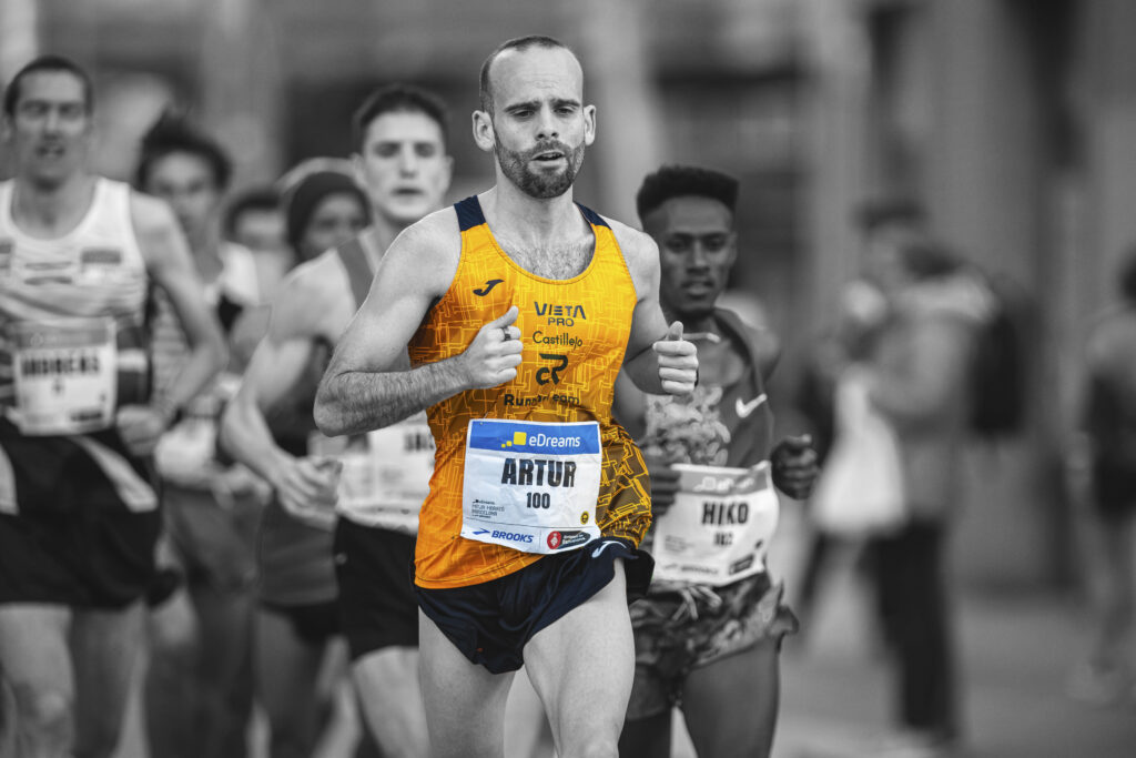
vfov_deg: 4.6
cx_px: 568
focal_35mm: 300
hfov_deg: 6.9
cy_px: 379
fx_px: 9467
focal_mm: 300
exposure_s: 1/640
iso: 1000
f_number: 2.8
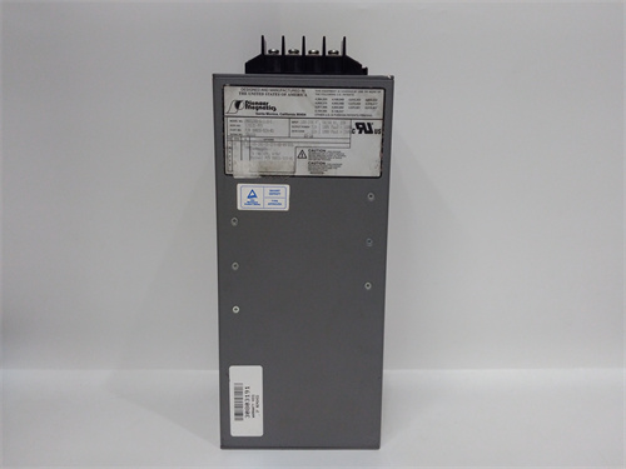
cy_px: 234
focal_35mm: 27
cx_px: 313
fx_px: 488
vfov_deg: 51.4
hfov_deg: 65.3
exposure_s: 1/33
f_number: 2
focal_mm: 3.79
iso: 238
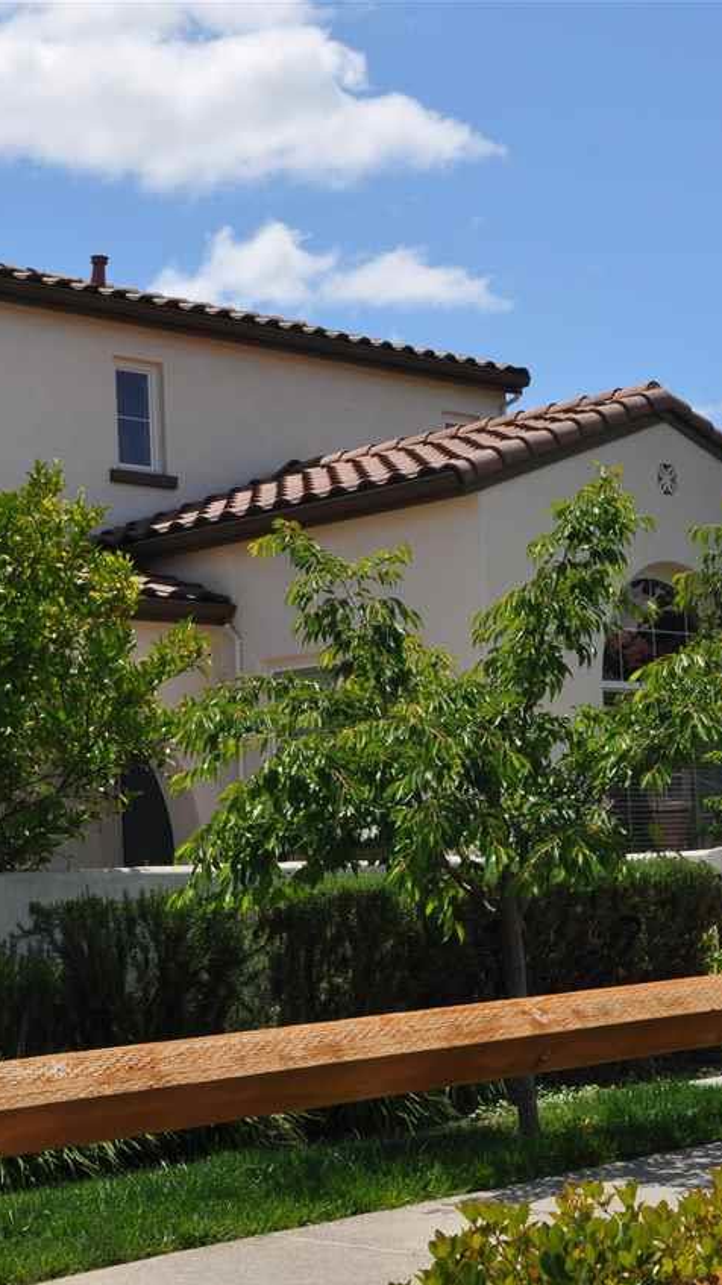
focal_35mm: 69
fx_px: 2343
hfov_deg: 17.5
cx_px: 381
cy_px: 643
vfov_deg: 30.7
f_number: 14
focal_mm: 29
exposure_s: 1/200
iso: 200
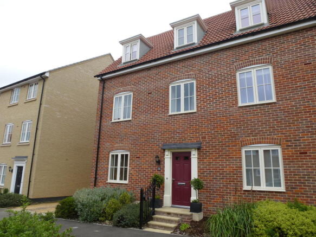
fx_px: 219
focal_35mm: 24
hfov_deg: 71.6
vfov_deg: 56.8
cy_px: 118
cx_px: 158
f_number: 4
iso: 100
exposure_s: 1/320
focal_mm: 4.3
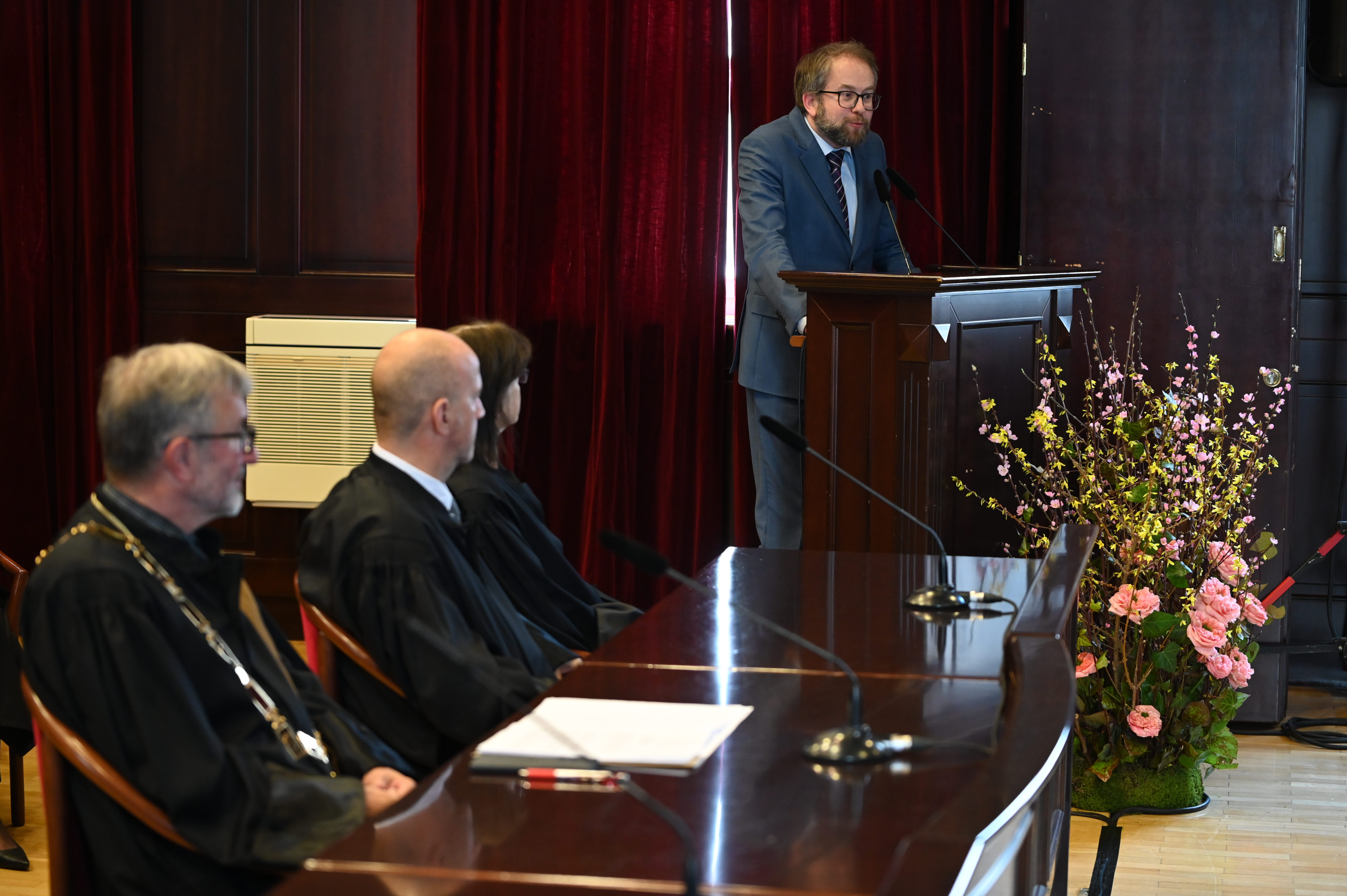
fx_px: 2991
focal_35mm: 80
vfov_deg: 17.0
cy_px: 448
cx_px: 674
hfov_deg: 25.4
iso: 2500
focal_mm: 80
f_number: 3.2
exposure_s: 1/160
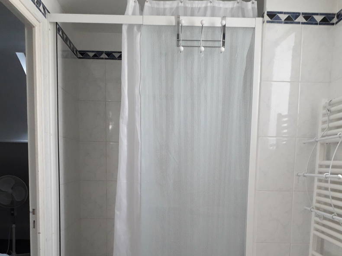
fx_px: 267
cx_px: 171
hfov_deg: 65.3
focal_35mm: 27
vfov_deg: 51.3
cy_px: 128
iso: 160
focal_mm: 3.6
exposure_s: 1/50
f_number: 1.9
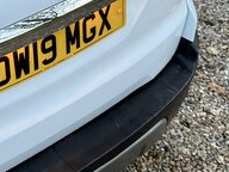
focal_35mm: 100
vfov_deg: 14.6
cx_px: -61
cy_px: 4
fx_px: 662
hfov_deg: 18.4
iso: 250
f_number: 1.78
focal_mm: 6.76
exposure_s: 1/48
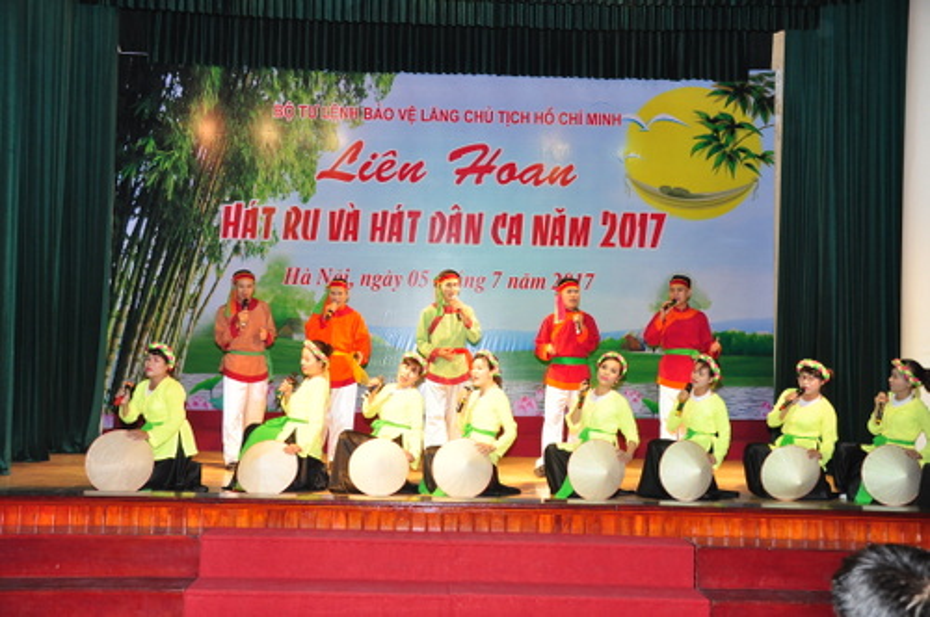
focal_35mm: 39
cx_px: 465
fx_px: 1006
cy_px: 308
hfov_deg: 49.6
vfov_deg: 34.1
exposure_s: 1/160
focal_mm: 26
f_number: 6.3
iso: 800
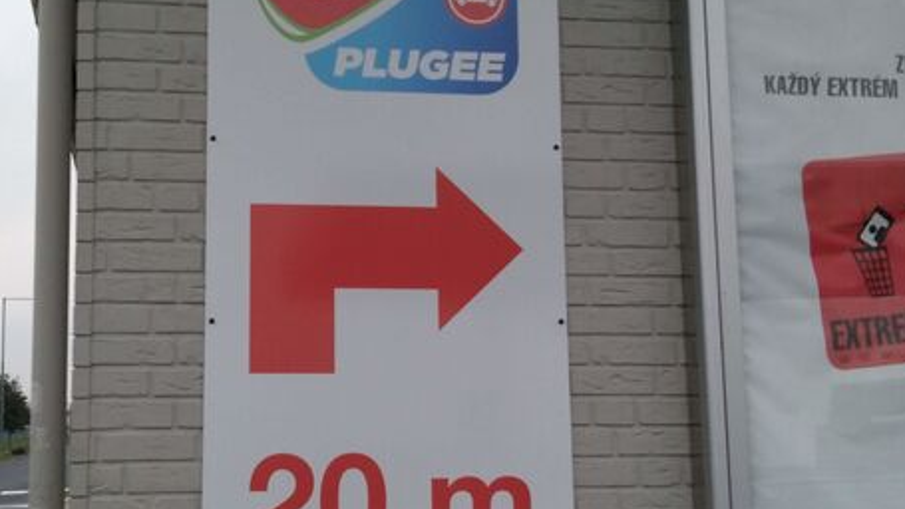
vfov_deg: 34.7
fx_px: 816
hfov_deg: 57.7
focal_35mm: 34
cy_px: 256
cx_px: 380
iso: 100
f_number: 2.2
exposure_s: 1/340
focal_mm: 3.46
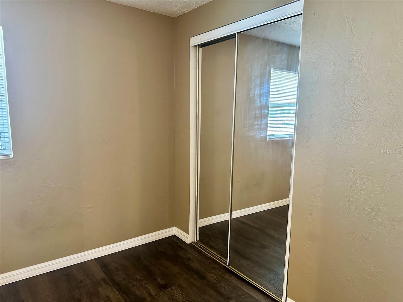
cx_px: 202
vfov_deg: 56.8
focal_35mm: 24
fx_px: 279
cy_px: 151
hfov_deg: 71.6
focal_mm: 6.86
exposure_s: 1/60
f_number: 1.78
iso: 500
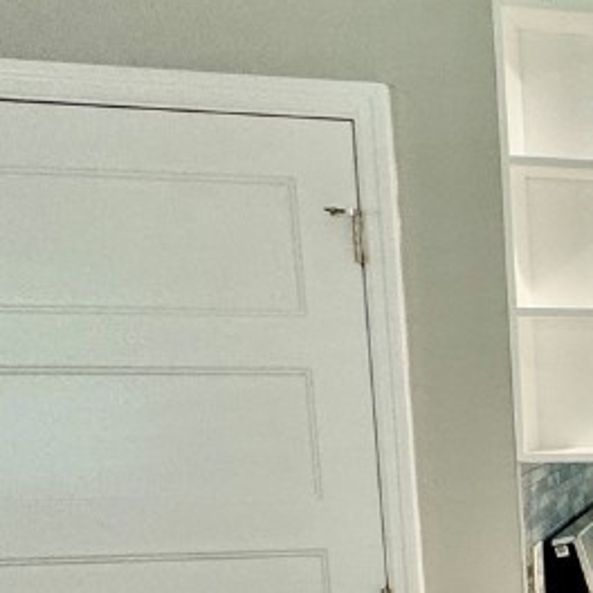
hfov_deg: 24.1
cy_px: 494
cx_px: 970
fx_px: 930
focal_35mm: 48
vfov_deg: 34.0
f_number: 2.2
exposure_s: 1/120
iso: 200
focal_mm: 2.22
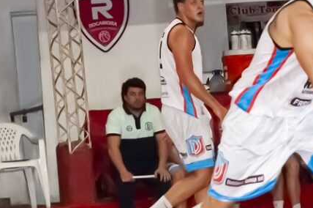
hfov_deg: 10.3
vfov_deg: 6.9
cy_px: 117
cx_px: 335
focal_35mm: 197
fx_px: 1712
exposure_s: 1/250
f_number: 6.3
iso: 3200
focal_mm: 55
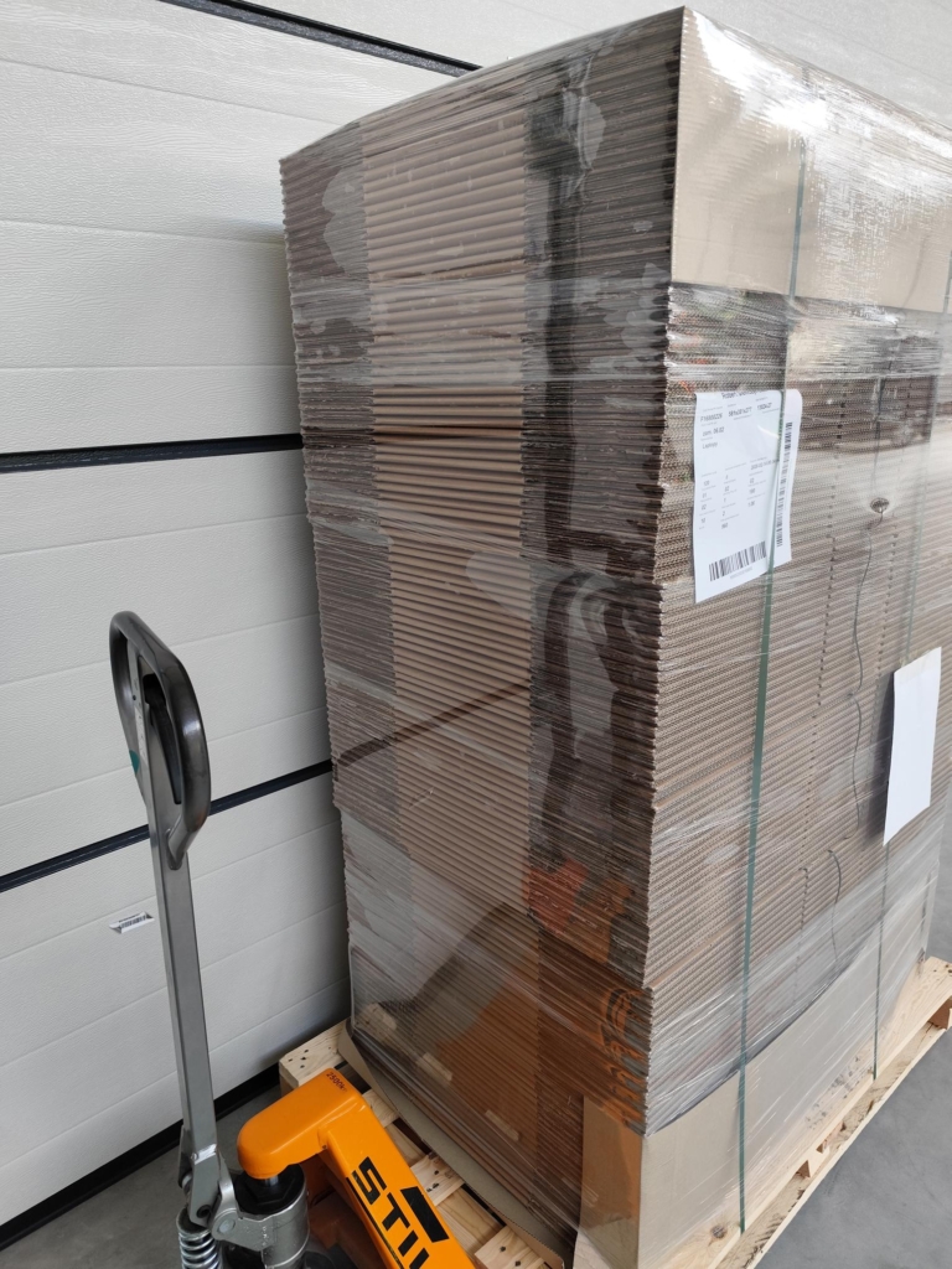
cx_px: 476
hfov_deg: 58.9
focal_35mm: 23
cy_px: 634
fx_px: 843
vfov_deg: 73.9
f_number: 1.65
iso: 250
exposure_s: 1/100
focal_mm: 6.14
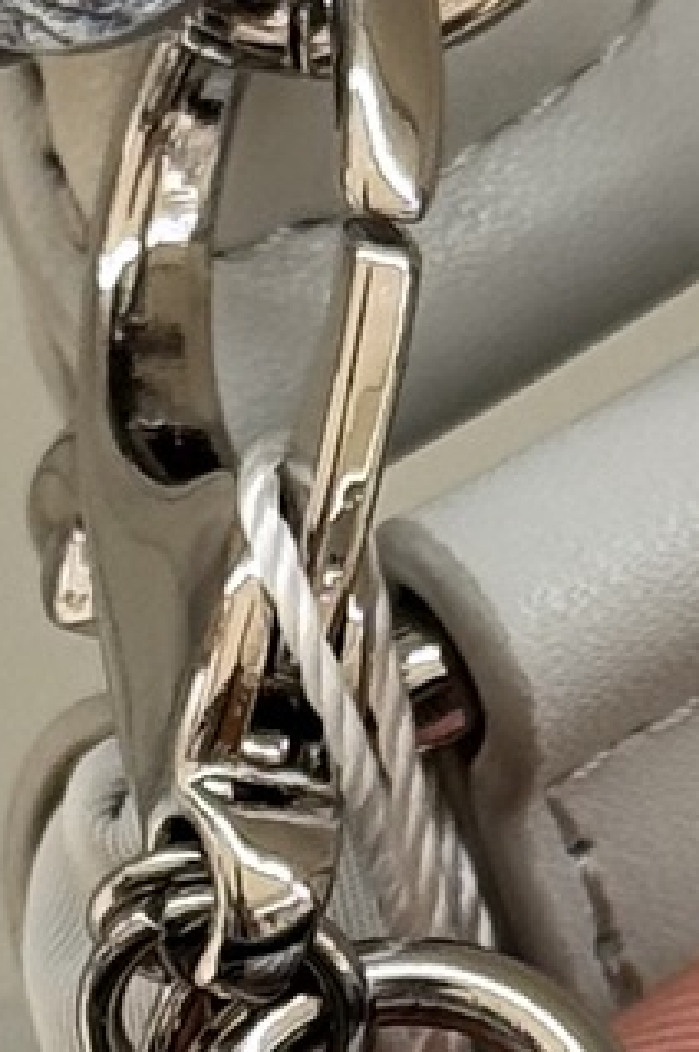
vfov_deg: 5.4
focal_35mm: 376
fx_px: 10974
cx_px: 267
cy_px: 1685
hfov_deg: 3.6
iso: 50
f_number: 1.78
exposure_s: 1/175
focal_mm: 6.76
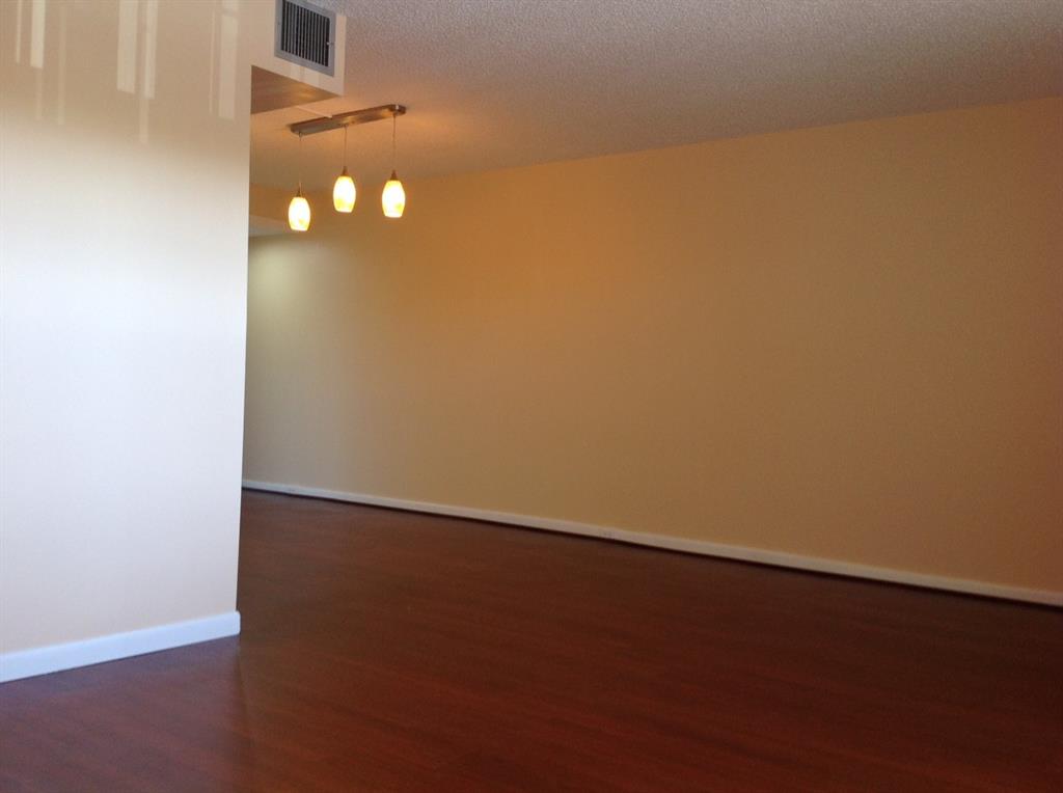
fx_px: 1073
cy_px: 396
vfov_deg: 40.6
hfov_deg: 52.7
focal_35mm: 35
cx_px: 532
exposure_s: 1/40
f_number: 2.4
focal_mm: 4.28
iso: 64
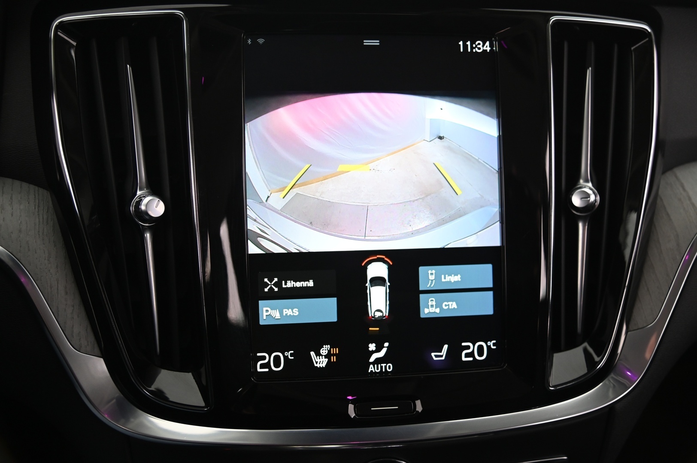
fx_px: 735
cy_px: 232
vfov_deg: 35.0
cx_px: 348
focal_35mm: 38
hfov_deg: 50.7
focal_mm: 38
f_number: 4
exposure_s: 1/25
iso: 2000
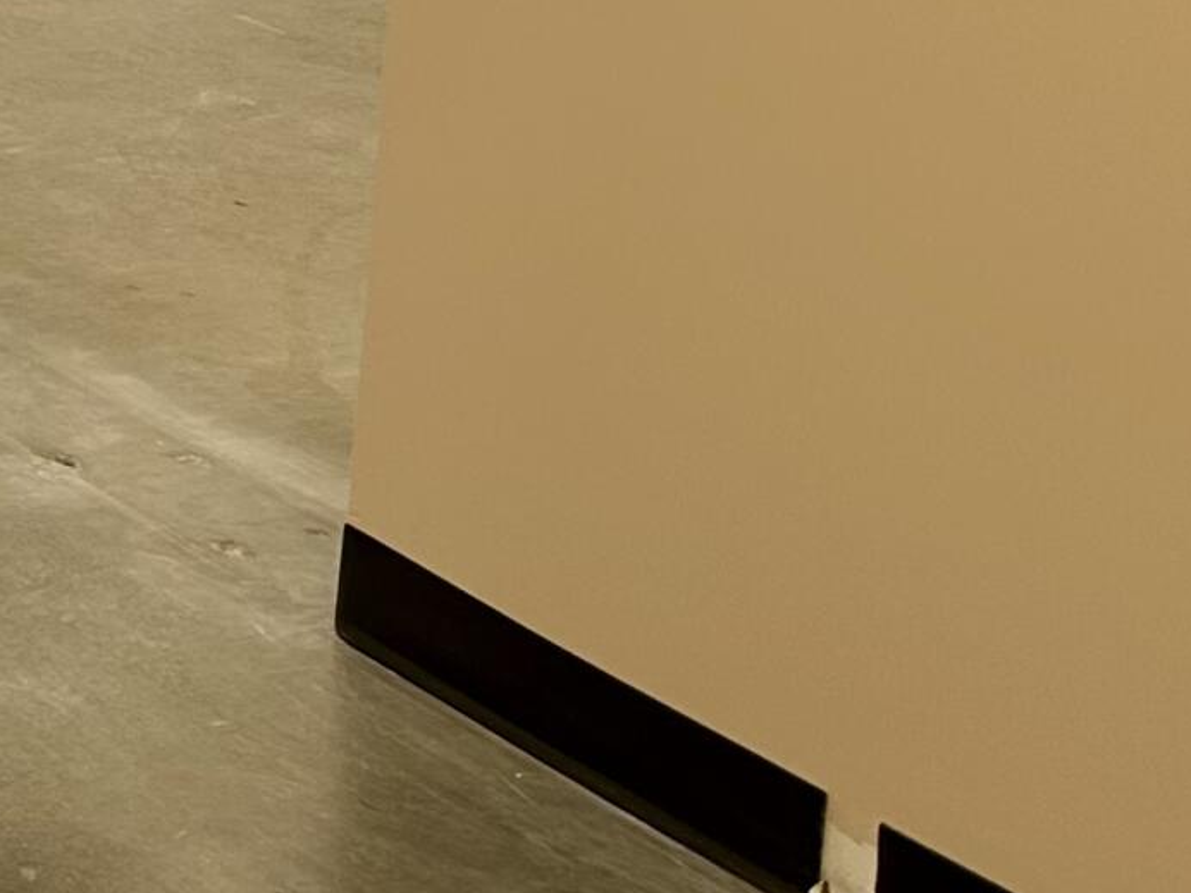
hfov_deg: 14.9
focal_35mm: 104
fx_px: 3578
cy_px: -695
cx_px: -1301
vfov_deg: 12.9
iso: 80
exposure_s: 1/129
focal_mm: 6.86
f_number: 1.78
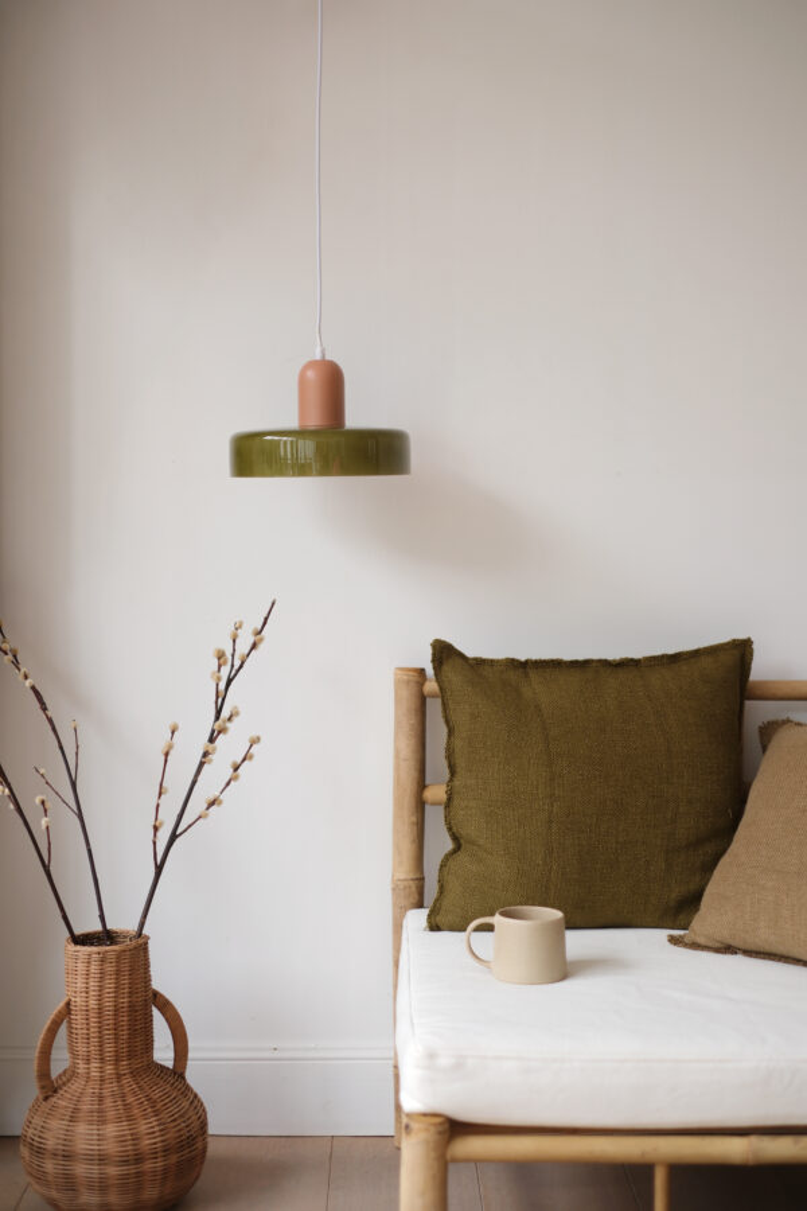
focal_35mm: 53
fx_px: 1782
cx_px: 404
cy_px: 606
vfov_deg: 37.5
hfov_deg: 25.5
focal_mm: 35
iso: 125
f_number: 2
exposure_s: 1/110
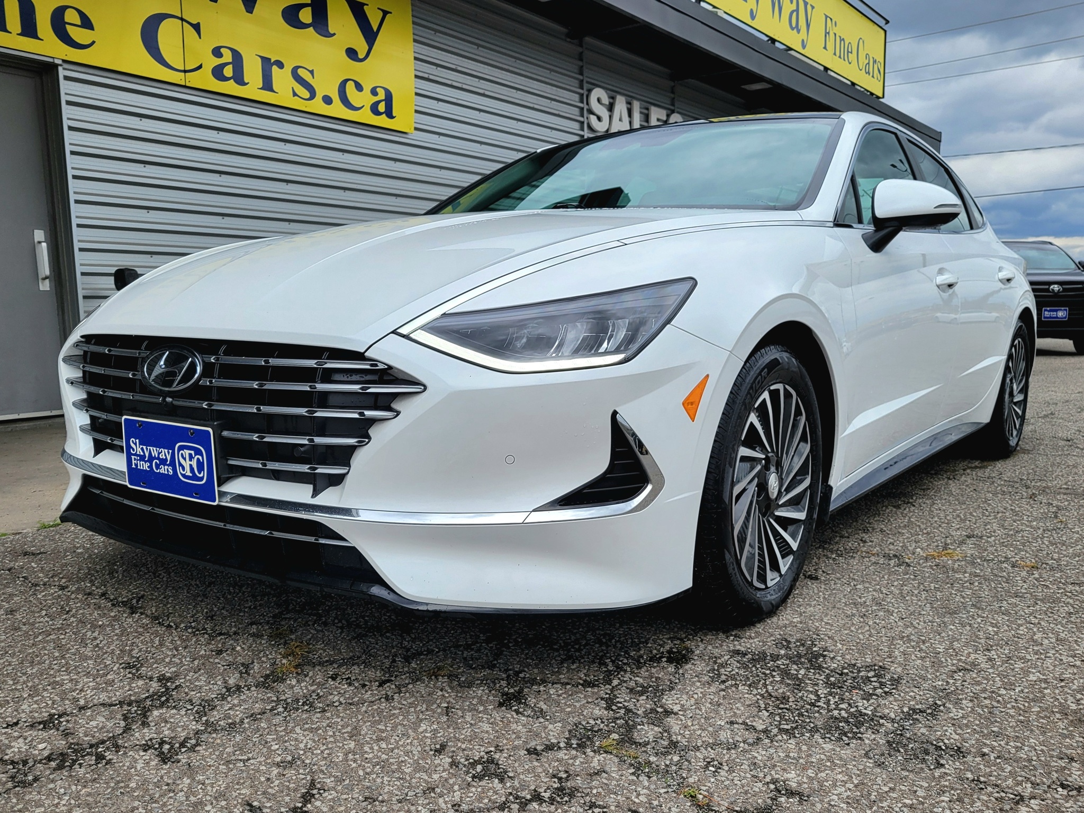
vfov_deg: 53.1
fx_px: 814
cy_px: 406
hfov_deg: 67.3
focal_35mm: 26
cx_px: 542
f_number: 1.8
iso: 40
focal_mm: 5.4
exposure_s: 1/1000
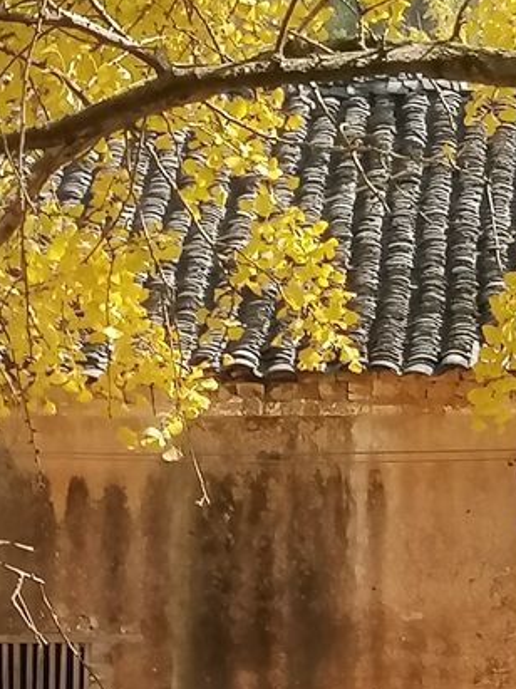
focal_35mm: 161
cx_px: 658
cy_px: 521
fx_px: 3202
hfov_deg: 9.1
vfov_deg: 12.2
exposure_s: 1/675
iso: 160
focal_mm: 3.81
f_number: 2.2
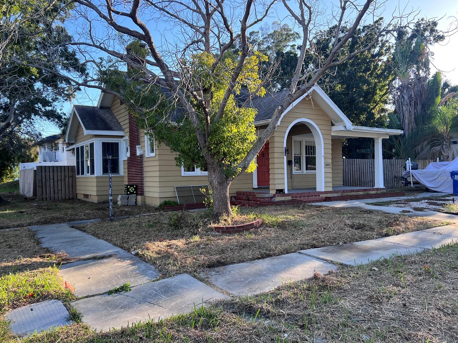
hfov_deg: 63.4
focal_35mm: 28
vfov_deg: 49.7
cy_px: 178
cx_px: 218
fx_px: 370
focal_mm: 5.7
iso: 50
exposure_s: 1/604
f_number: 1.5
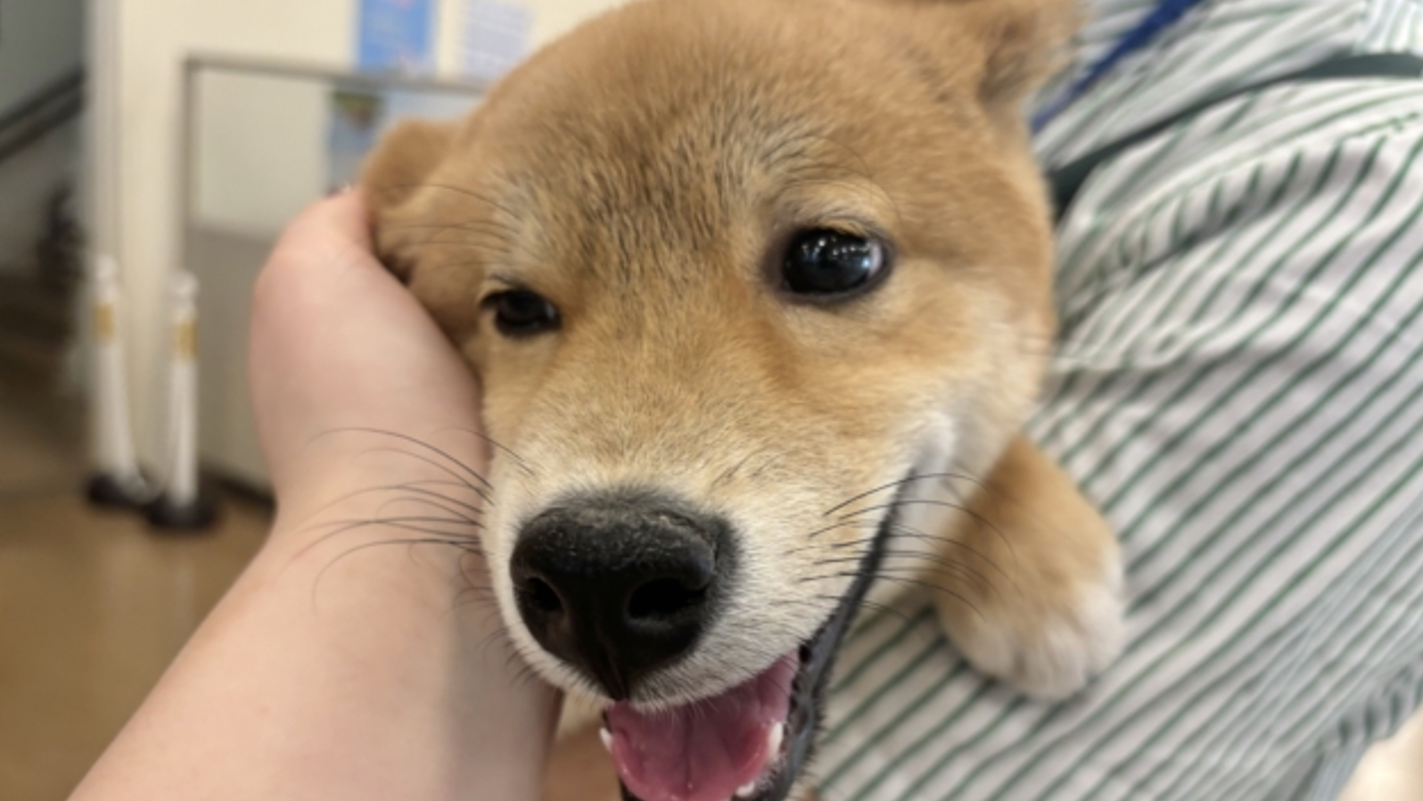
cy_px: 535
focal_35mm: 29
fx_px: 1095
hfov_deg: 66.0
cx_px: 701
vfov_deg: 39.7
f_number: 1.6
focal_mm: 5.96
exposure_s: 1/100
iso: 125
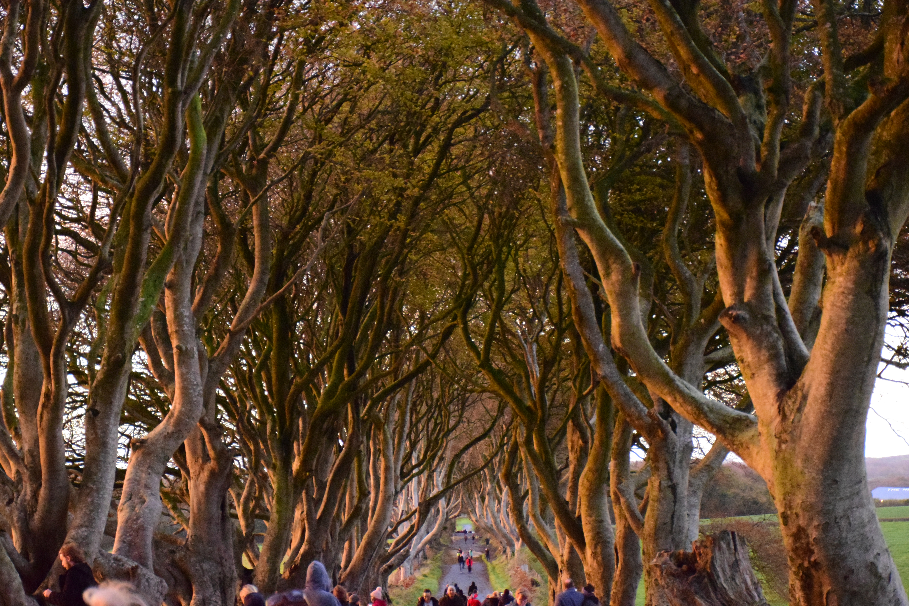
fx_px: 1894
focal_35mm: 75
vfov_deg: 18.2
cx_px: 454
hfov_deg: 27.0
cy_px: 303
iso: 10000
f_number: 4.8
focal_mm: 50
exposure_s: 1/125
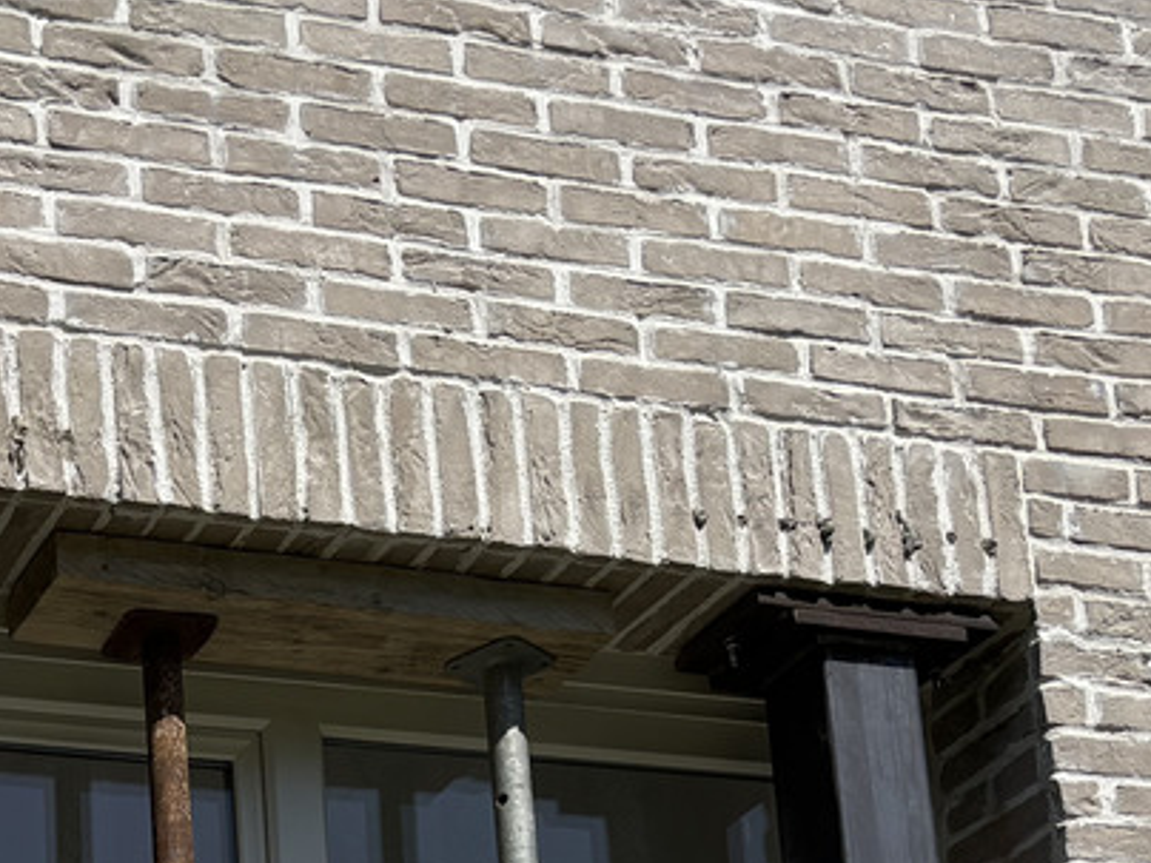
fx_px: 3059
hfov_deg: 20.1
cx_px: -202
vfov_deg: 14.7
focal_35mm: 92
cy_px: 1380
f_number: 1.6
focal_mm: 5.96
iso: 50
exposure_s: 1/6711
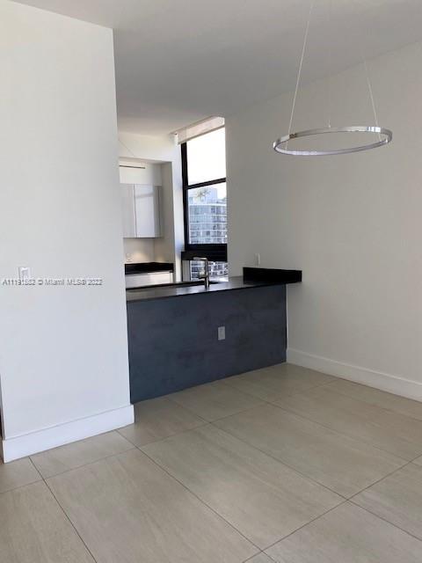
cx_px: 211
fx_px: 423
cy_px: 282
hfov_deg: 53.1
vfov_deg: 67.3
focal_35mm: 26
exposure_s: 1/120
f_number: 1.8
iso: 50
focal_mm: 4.25
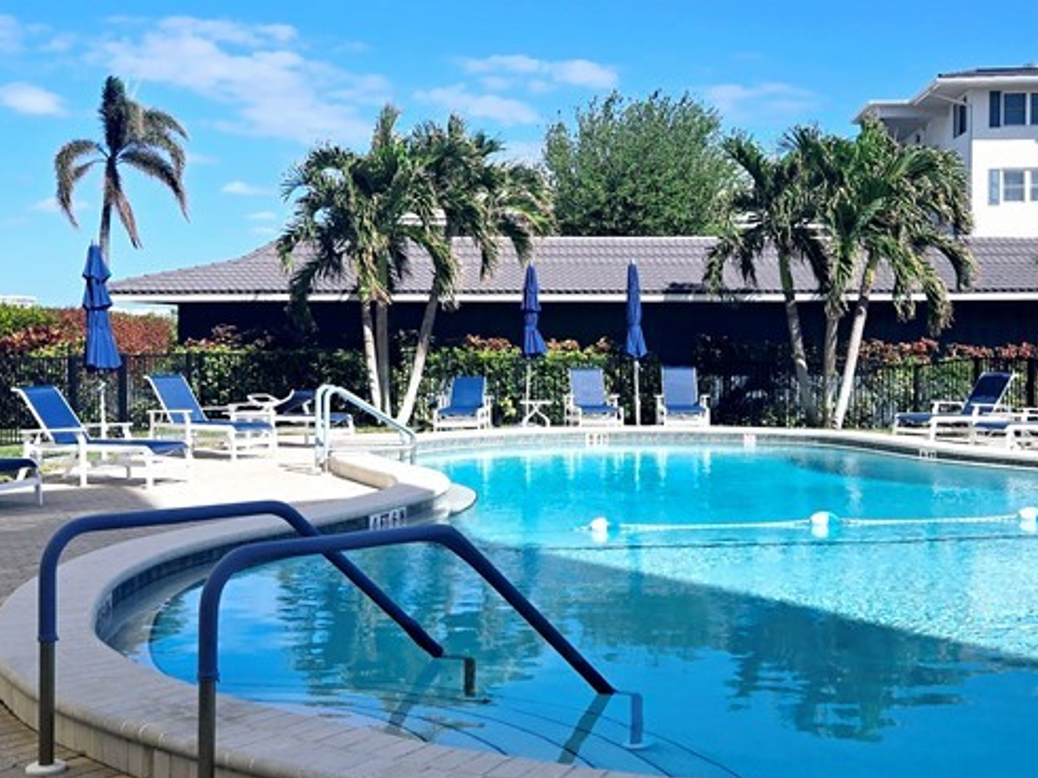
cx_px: 524
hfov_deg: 39.7
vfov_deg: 30.2
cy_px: 328
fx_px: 1439
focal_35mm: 48
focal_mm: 5.4
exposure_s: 1/2000
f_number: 1.8
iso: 25
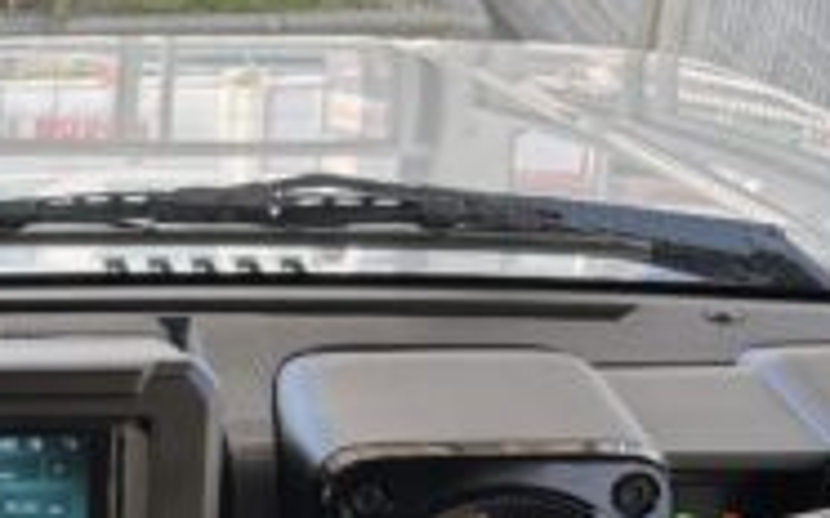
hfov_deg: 17.7
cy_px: 650
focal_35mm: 109
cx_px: -295
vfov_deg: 11.7
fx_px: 2464
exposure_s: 1/145
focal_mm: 6.76
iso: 64
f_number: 1.78
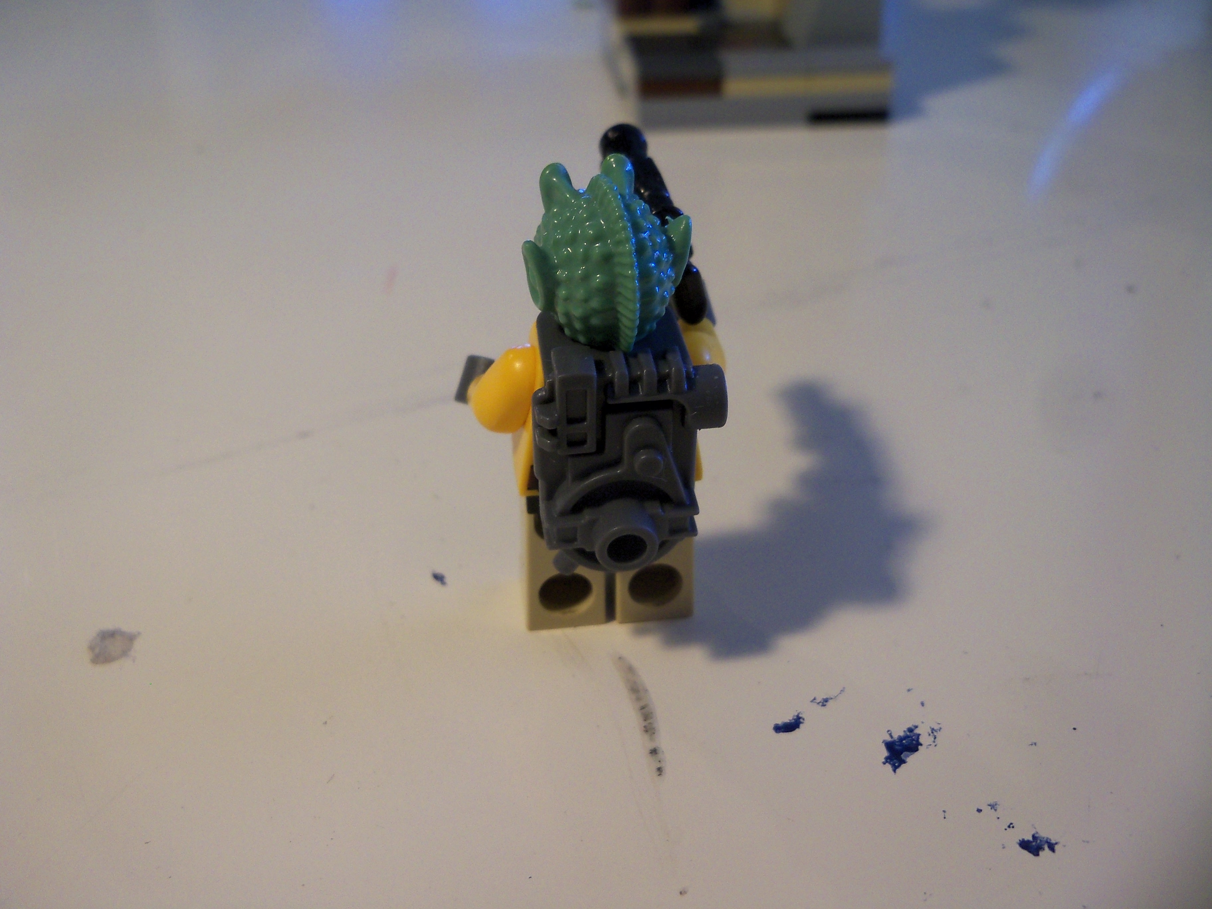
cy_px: 454
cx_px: 606
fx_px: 1225
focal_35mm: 35
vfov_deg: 40.7
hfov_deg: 52.6
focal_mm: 6.2
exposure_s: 1/40
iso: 160
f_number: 3.5
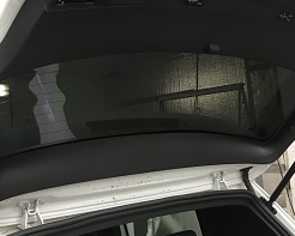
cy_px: 77
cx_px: 149
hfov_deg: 35.3
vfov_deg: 28.4
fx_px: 463
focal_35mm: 53
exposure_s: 1/30
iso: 64
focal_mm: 4.15
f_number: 2.2
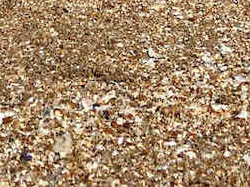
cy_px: -262
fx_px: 902
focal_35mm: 125
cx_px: 158
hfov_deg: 15.8
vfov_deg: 10.3
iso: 32
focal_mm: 4.25
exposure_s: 1/3731
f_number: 1.8
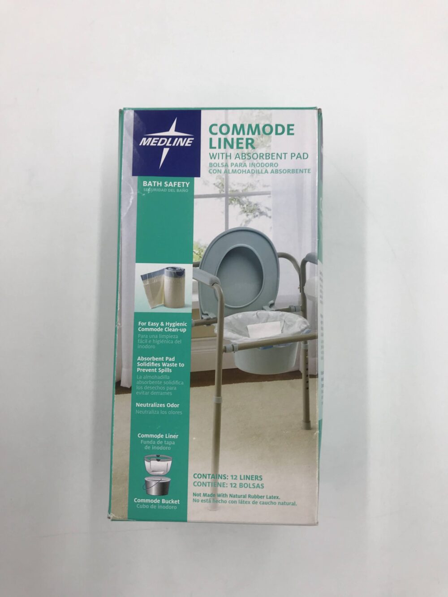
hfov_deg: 49.8
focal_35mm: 28
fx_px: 483
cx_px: 224
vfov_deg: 63.4
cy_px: 298
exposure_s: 1/120
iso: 20
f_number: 1.8
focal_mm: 3.99
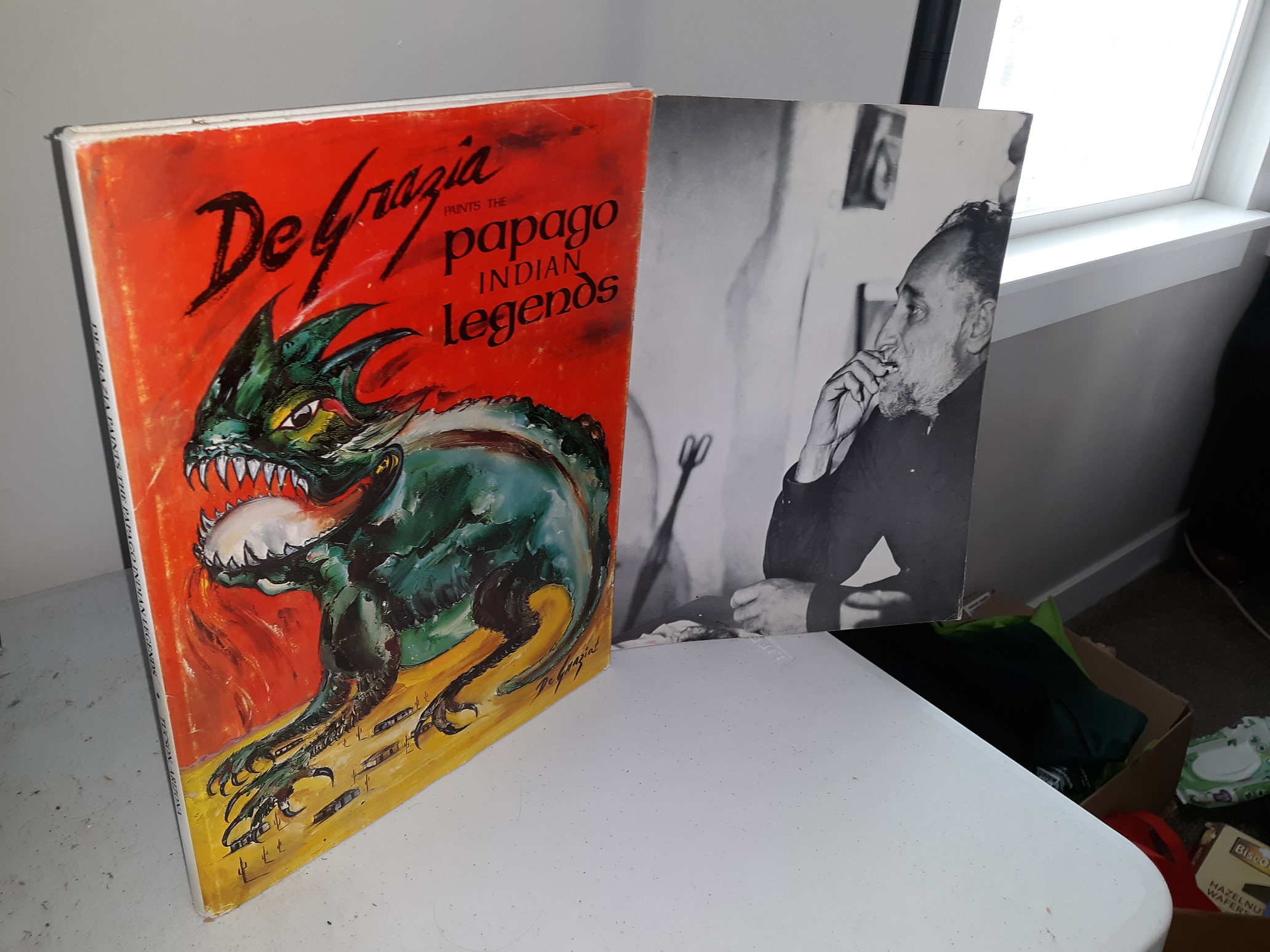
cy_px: 476
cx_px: 635
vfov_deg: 49.7
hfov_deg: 63.4
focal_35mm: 28
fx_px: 1027
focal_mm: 3.7
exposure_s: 1/40
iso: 40
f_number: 1.7
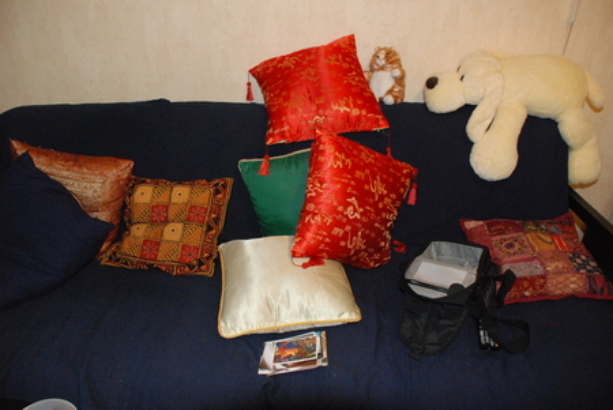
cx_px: 306
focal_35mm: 27
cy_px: 205
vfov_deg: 48.0
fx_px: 460
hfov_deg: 67.3
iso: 1600
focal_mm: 18
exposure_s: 1/60
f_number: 5.6
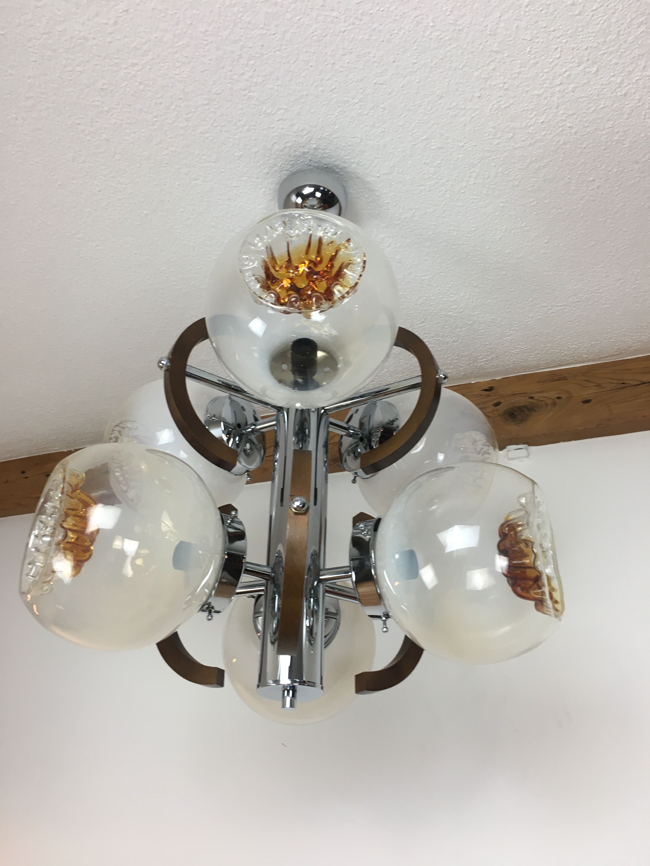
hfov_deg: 48.2
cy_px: 433
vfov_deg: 61.7
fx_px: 726
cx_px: 325
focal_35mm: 29
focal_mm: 4.15
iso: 32
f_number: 2.2
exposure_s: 1/33
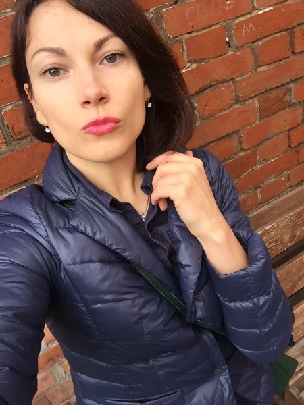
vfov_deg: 58.4
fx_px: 363
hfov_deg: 45.4
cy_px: 202
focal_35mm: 31
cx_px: 152
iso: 32
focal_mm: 2.65
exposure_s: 1/125
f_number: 2.2
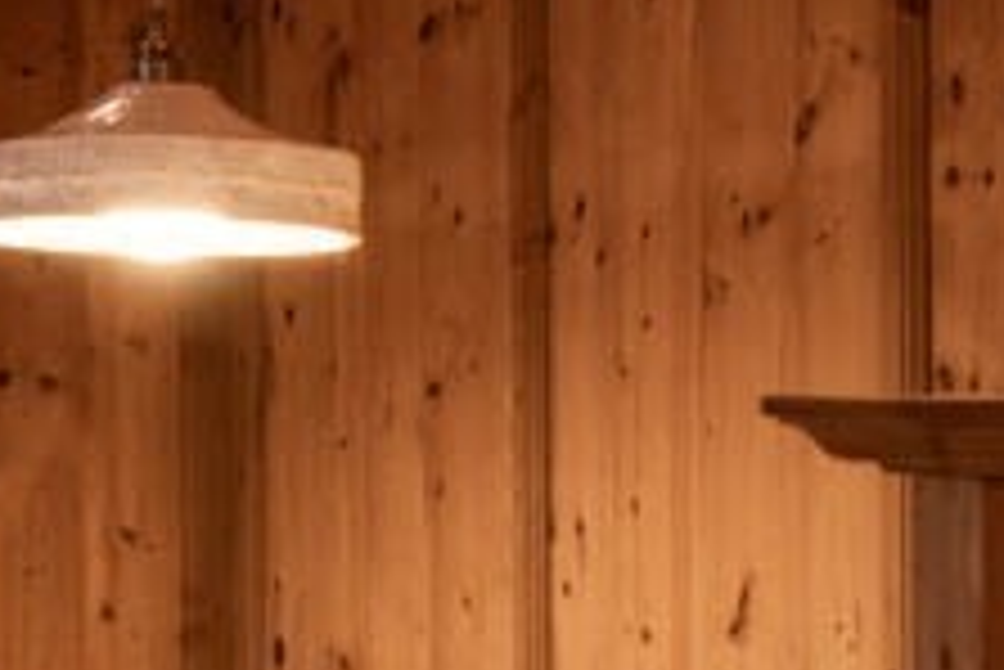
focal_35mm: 183
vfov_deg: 7.5
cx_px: -1526
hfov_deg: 9.7
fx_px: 5107
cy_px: 456
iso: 800
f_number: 11
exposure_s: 1/6
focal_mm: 34
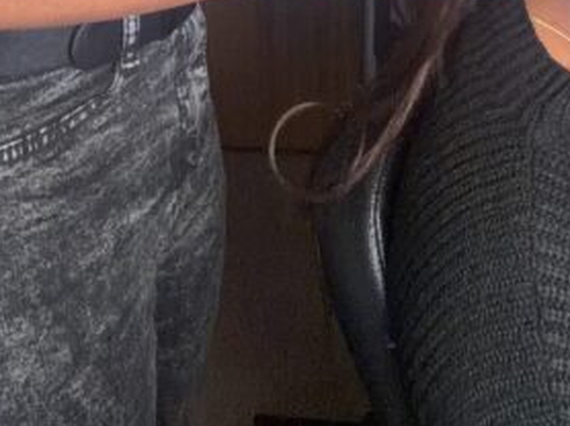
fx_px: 1152
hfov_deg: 27.8
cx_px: 273
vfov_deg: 15.5
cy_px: -485
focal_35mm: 70
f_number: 1.9
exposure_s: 1/60
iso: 160
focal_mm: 2.71
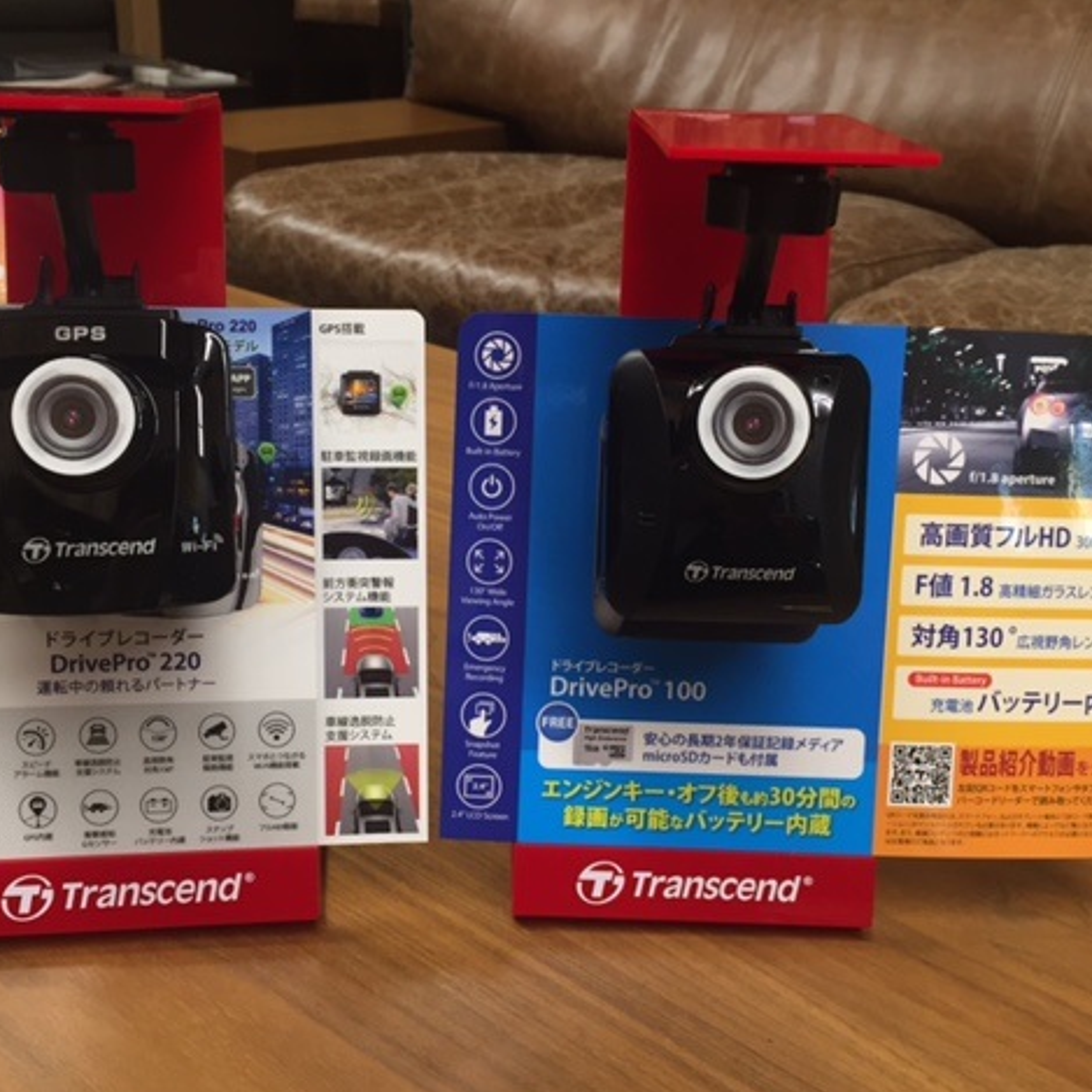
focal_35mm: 35
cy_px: 554
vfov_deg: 47.2
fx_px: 1249
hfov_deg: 47.2
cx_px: 512
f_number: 2.2
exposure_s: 1/33
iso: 125
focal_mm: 4.15
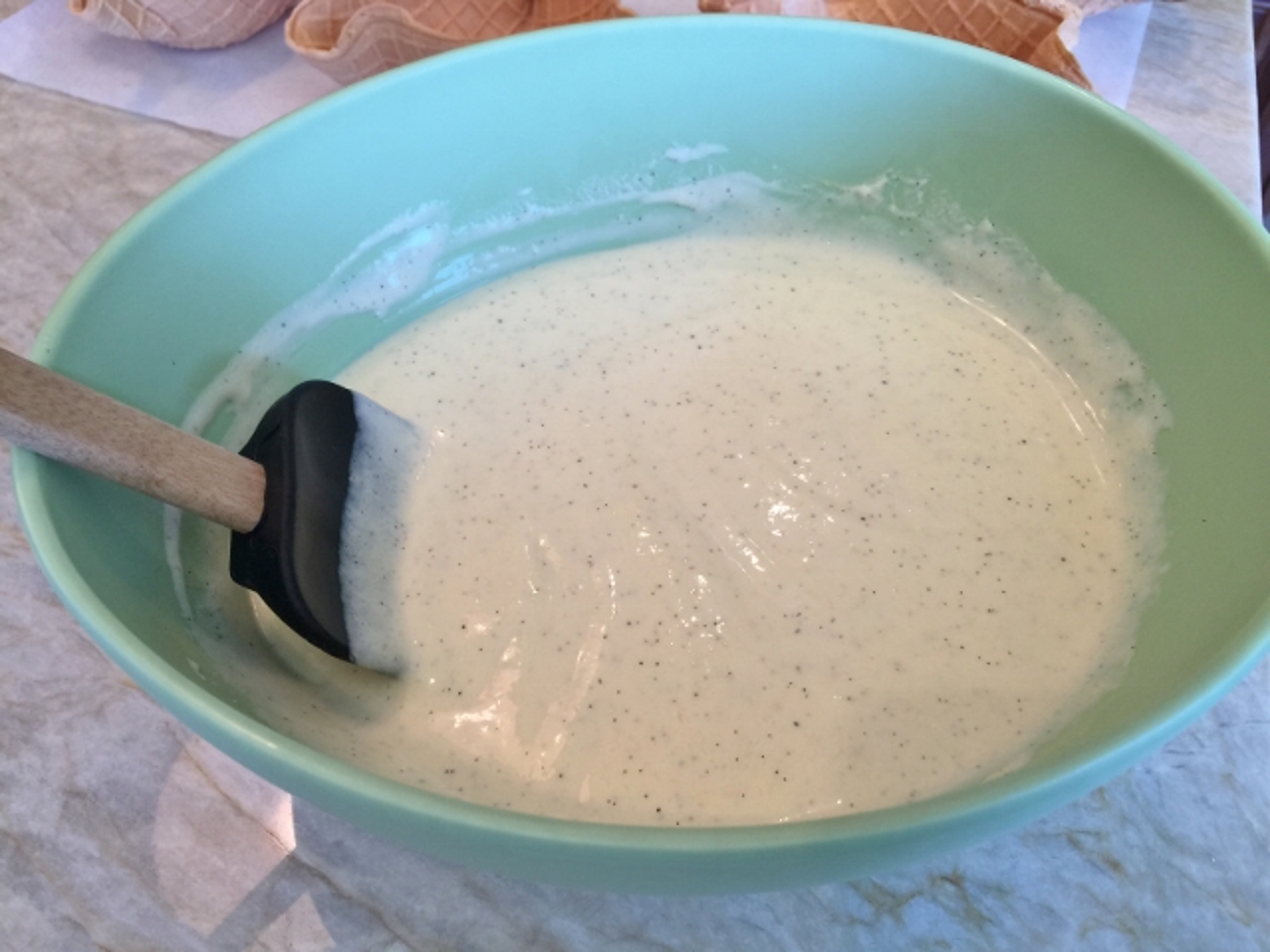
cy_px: 476
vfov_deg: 48.2
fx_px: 1064
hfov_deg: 61.7
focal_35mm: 29
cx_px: 635
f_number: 2.2
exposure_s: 1/40
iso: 32
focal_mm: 4.15
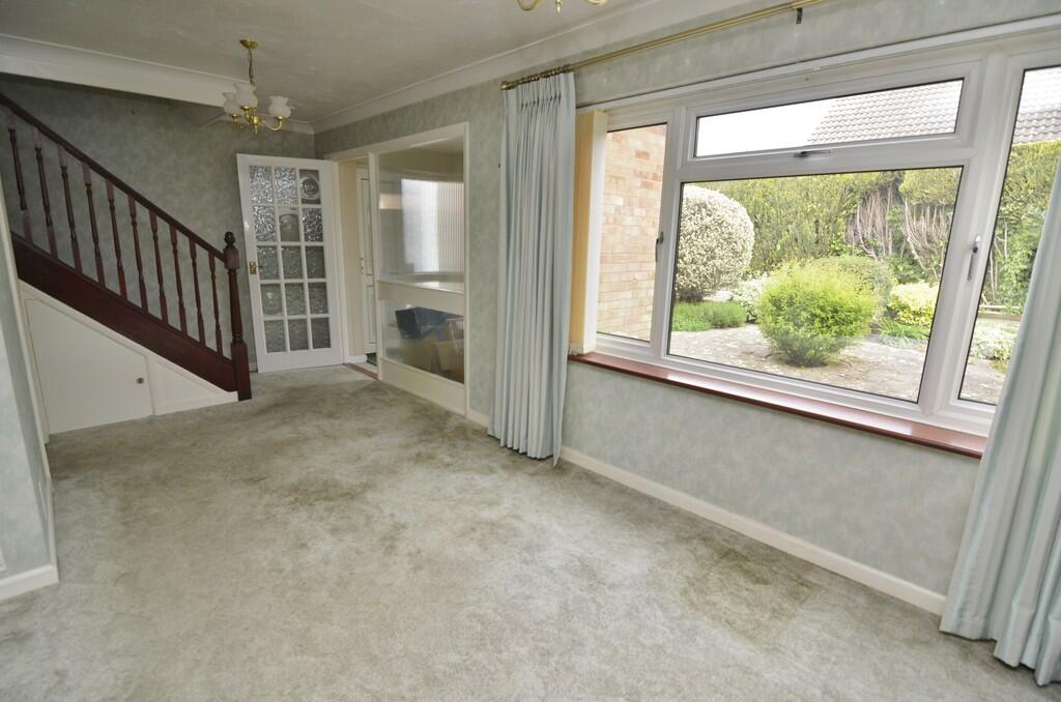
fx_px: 485
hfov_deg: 95.1
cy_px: 351
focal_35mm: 16
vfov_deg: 71.8
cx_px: 530
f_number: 4.5
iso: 200
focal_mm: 11
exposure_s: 1/80
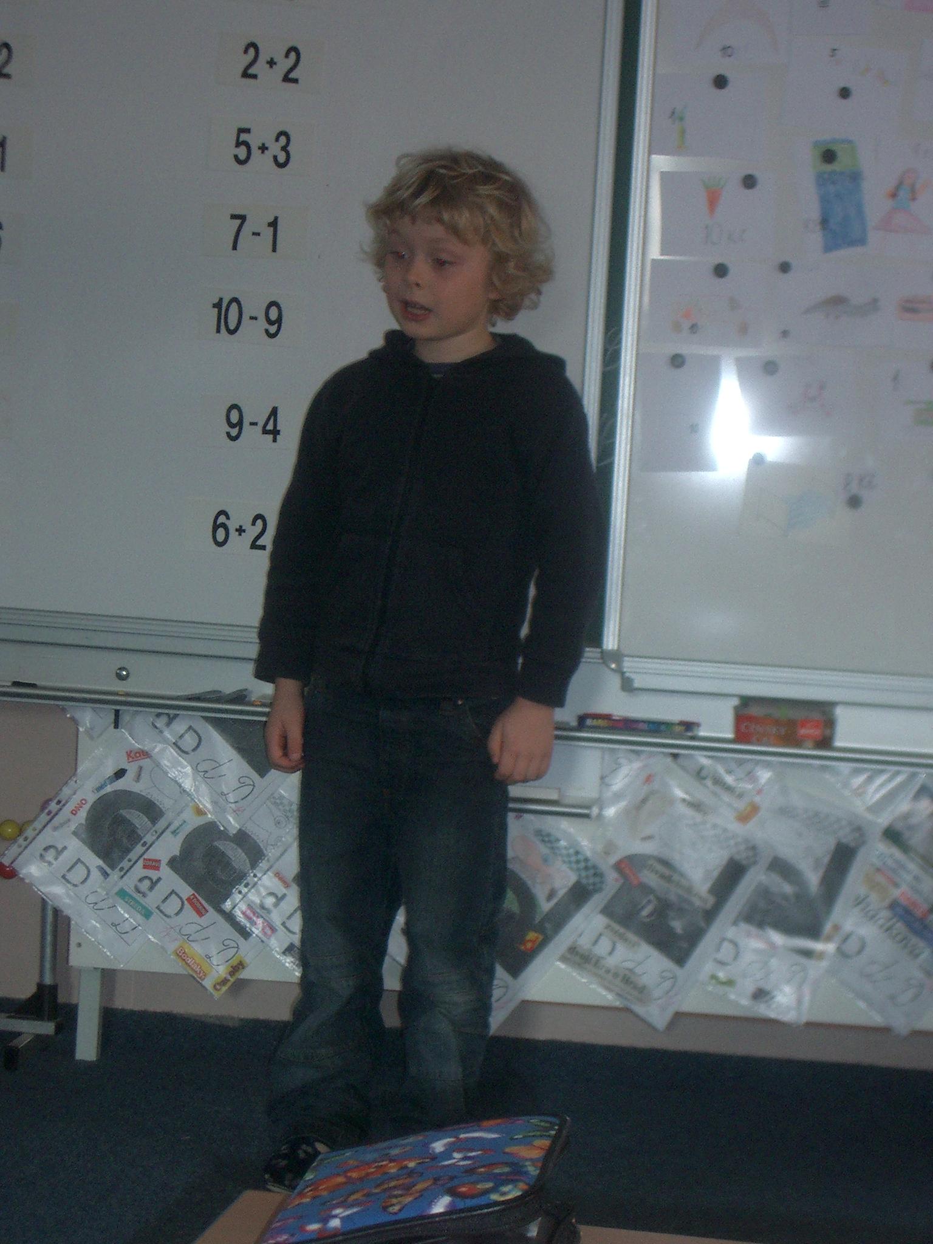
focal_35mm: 88
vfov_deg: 22.3
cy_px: 622
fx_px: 3162
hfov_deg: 16.8
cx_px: 466
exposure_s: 1/40
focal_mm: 14.6
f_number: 4.4
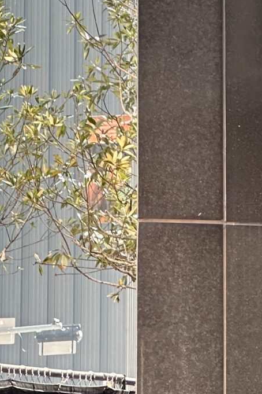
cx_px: 477
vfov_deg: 6.8
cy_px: 16
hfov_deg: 4.5
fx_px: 3286
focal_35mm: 301
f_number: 2.8
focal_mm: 9
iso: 100
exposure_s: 1/99
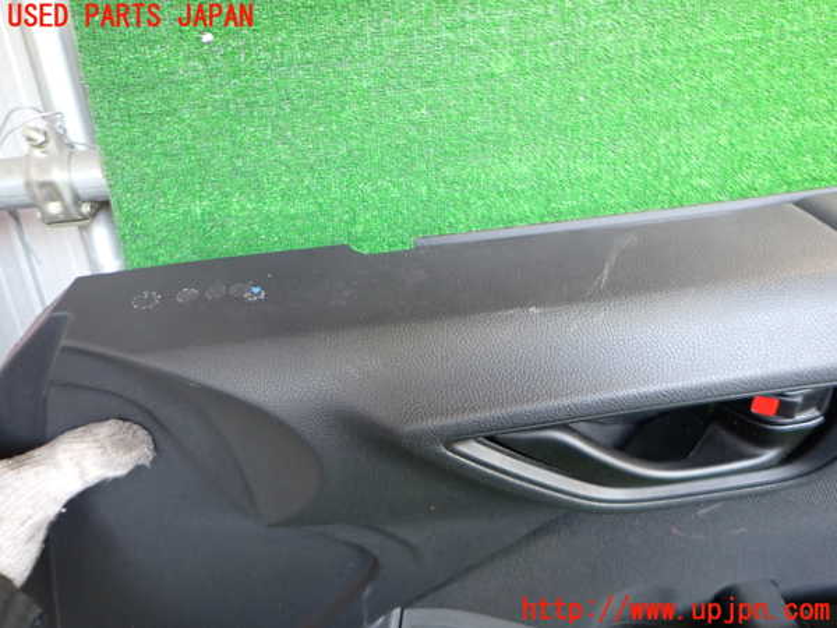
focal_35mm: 25
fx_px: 604
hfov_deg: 69.4
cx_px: 418
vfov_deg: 54.9
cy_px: 314
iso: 250
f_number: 2
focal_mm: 4.5
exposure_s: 1/30
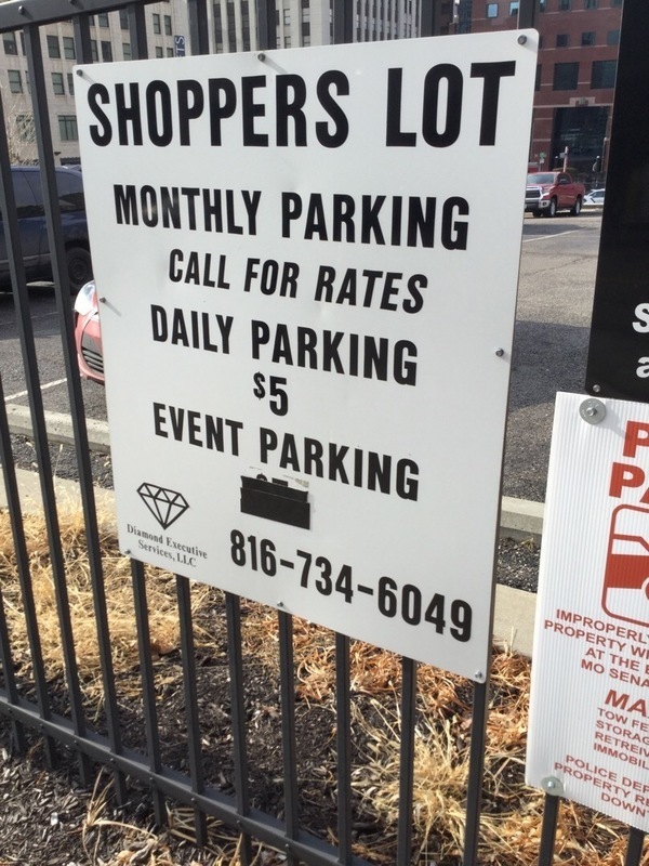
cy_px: 433
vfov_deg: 58.4
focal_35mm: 31
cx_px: 324
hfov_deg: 45.4
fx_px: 775
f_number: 2.4
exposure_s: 1/574
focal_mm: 3.3
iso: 25
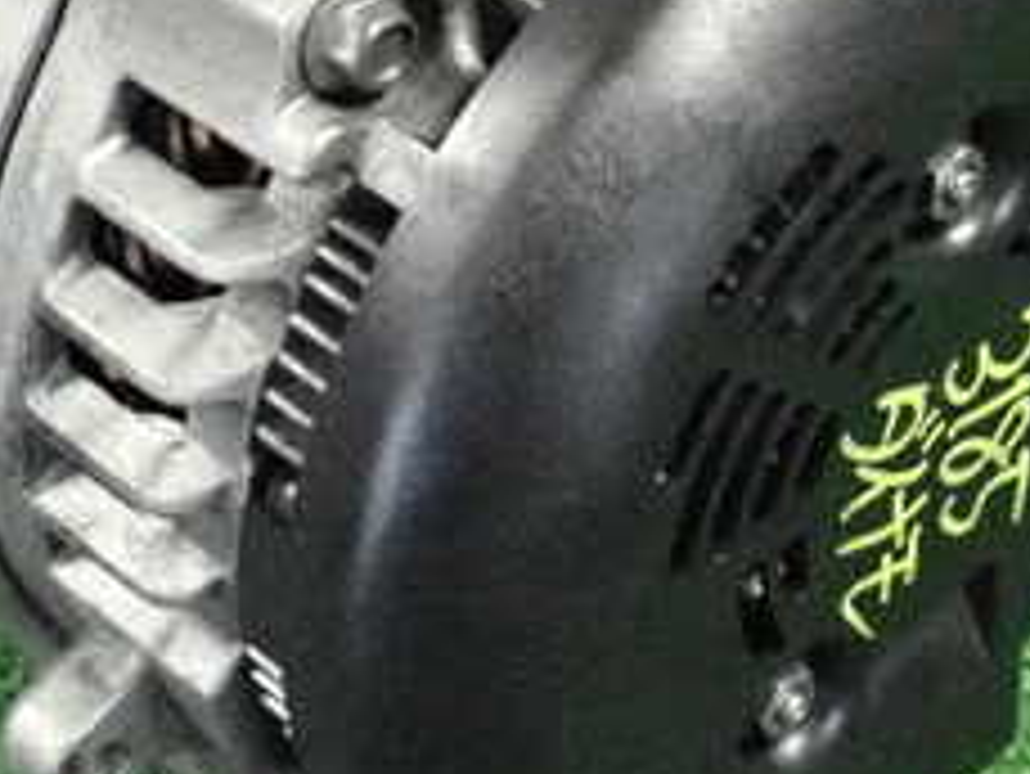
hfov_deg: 16.0
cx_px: 544
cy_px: 122
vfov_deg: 12.0
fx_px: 3662
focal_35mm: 123
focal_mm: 8.4
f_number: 3.1
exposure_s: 1/125
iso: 6400
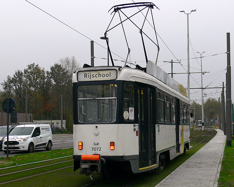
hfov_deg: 49.0
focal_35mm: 37
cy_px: 92
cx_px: 108
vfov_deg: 40.1
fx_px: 256
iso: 80
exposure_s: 1/250
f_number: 3.6
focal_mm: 7.4
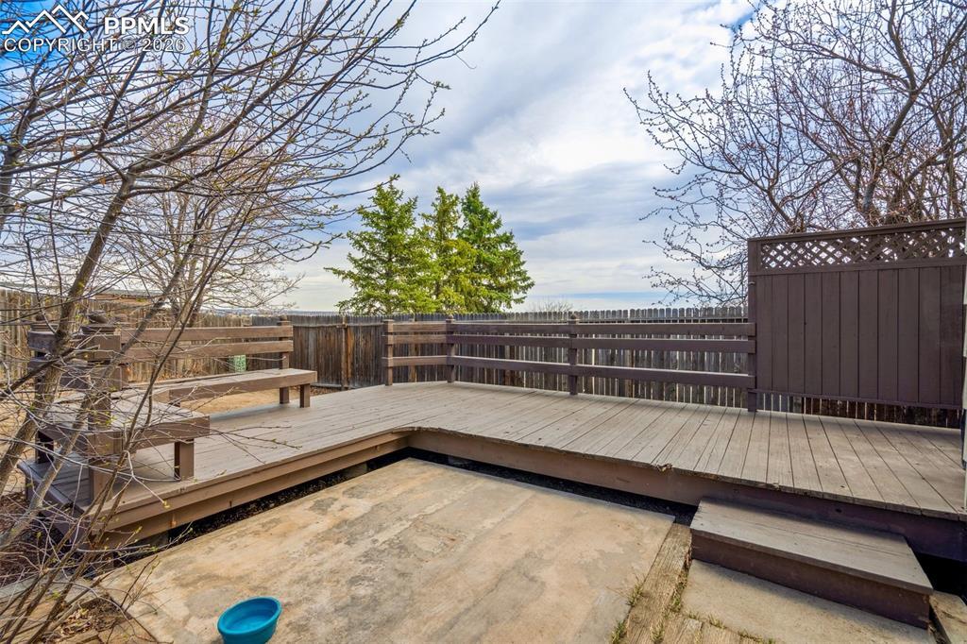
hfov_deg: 96.8
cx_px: 484
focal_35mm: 16
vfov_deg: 73.7
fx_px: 430
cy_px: 322
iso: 100
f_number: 6.7
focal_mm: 16
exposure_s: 1/125
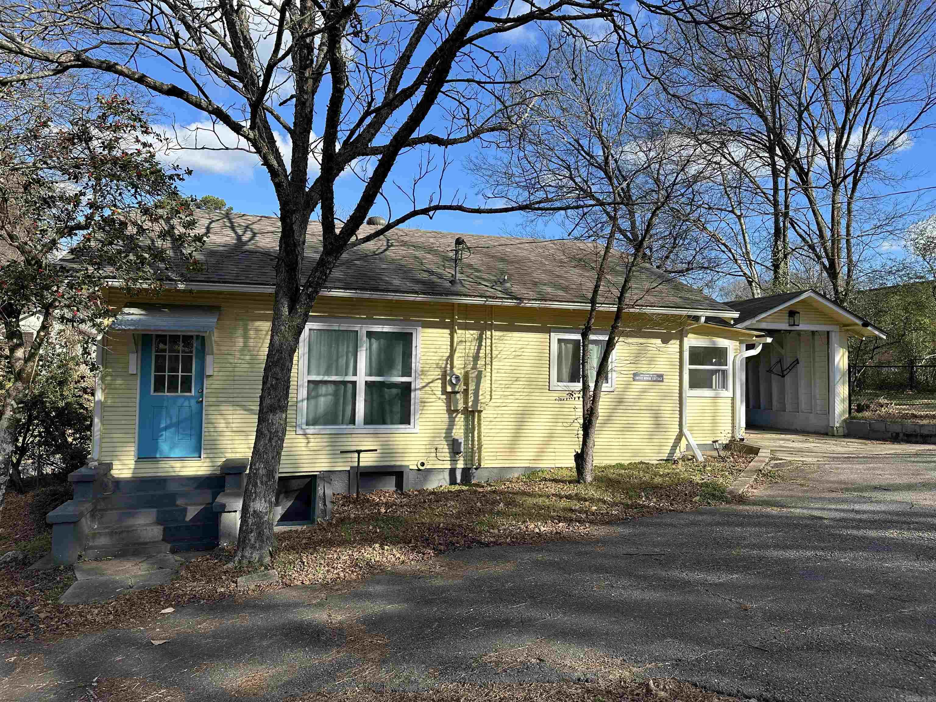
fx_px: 649
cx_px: 468
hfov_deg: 71.6
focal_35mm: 24
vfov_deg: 56.8
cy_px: 351
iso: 80
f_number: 1.78
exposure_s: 1/2809
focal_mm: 6.86
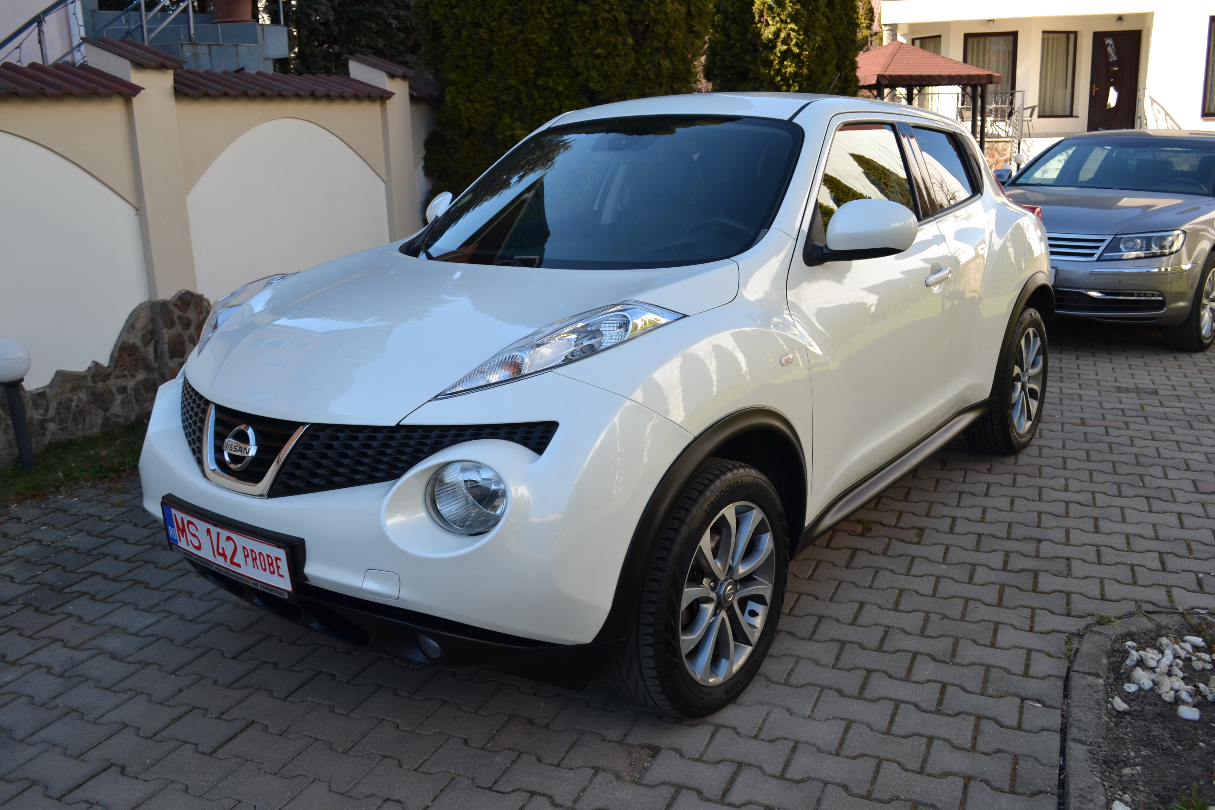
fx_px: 1012
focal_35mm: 30
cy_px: 405
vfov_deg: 43.6
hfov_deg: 61.9
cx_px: 608
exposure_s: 1/125
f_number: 5.6
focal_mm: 20
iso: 100
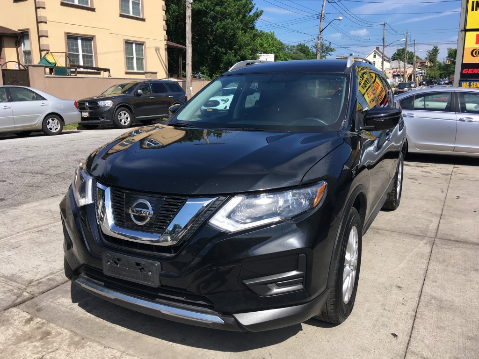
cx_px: 240
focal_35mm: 29
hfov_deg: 61.7
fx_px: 401
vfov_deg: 48.2
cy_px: 180
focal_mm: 4.15
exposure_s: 1/1148
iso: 25
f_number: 2.2
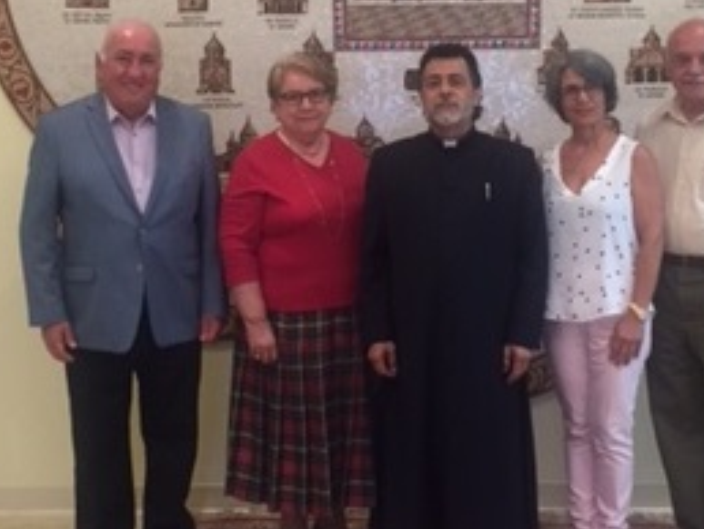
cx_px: 494
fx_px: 896
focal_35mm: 44
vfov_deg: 32.9
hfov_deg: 42.1
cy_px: 252
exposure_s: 1/30
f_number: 2.2
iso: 125
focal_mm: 4.15
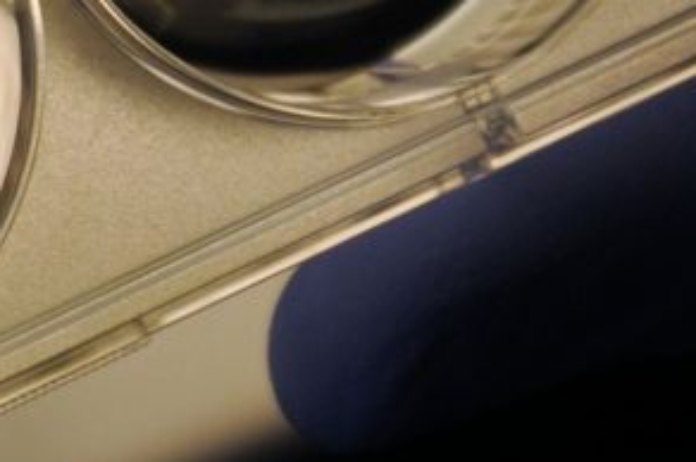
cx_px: -424
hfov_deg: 3.7
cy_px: -105
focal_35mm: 553
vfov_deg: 2.5
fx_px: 10675
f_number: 7.1
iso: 800
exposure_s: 1/200
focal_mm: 105
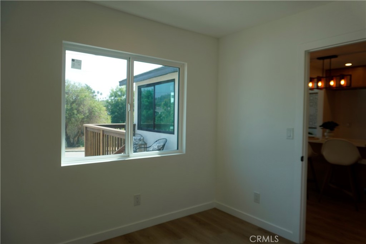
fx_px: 244
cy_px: 122
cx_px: 183
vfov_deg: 53.1
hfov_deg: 73.7
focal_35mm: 24
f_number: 5.6
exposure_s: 1/125
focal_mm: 16
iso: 100
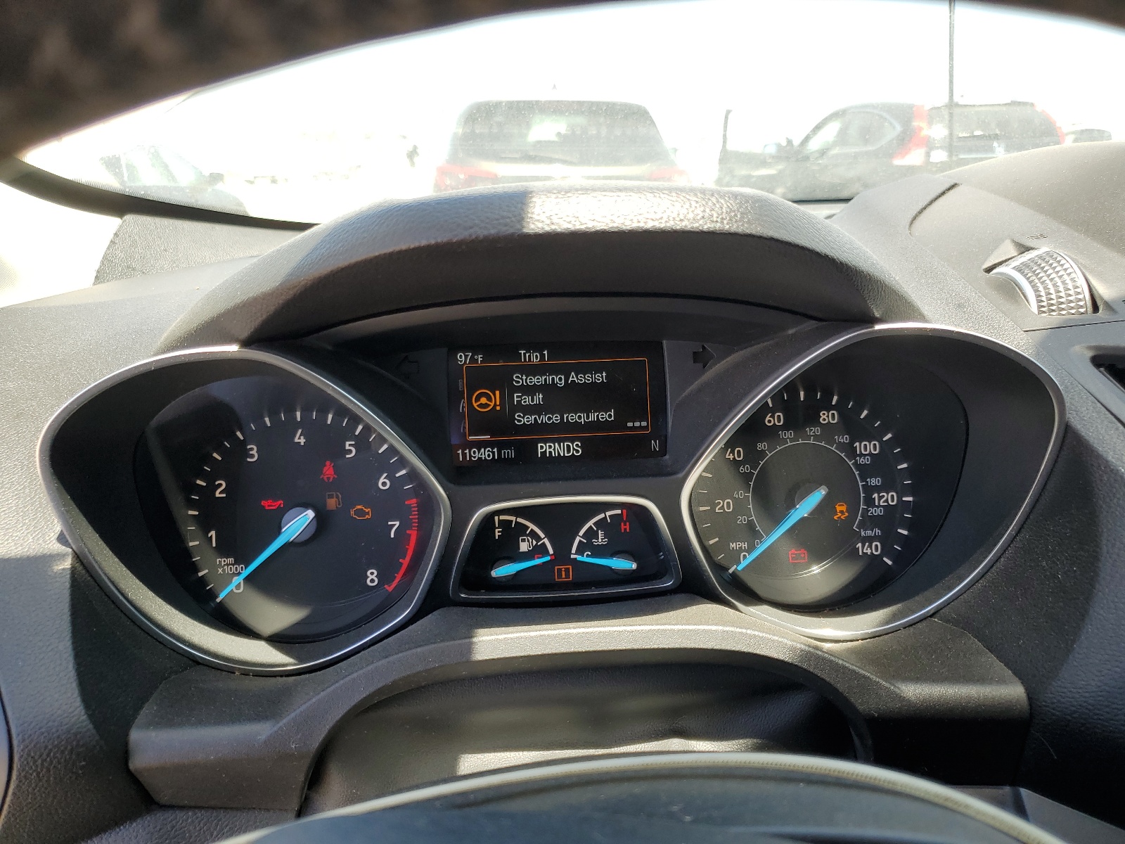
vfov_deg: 53.1
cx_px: 562
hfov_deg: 67.3
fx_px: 845
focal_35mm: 26
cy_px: 422
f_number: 1.5
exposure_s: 1/333
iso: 50
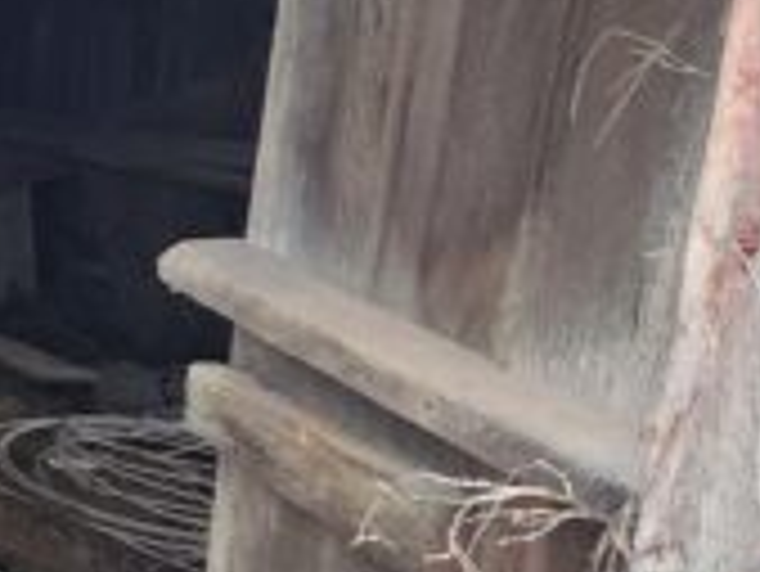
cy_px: 306
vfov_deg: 13.6
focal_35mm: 109
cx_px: -1025
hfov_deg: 13.5
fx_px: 2395
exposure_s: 1/120
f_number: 1.8
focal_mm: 6.4
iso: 200
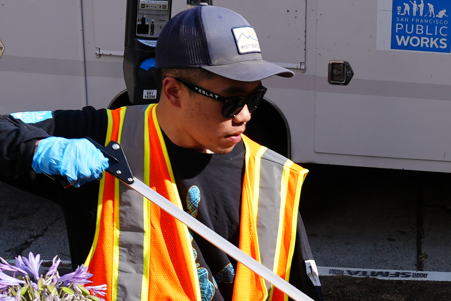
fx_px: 1492
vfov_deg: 11.3
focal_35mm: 119
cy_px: 386
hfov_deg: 16.7
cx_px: 490
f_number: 8
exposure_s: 1/125
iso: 80
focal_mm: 37
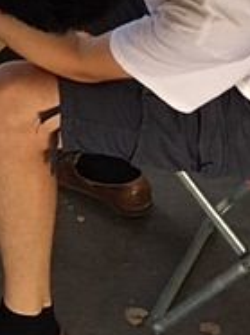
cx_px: -59
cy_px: -184
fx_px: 965
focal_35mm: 100
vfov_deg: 17.5
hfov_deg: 14.3
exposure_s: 1/30
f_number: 2.2
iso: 125
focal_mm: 4.15
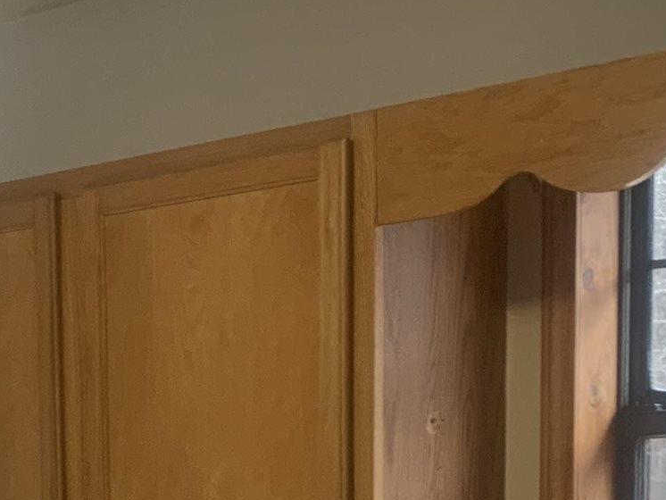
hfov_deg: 17.9
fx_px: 2059
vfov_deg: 12.9
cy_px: 810
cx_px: -1
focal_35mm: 107
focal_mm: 4.25
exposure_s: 1/60
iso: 80
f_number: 1.8
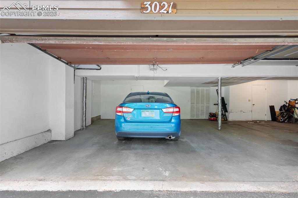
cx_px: 149
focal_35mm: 16
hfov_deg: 96.8
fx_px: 132
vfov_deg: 73.7
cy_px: 99
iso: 100
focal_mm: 16
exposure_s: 1/3
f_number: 6.7
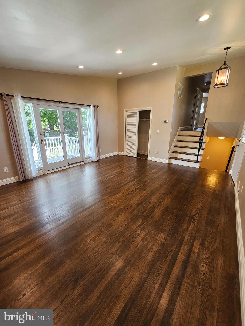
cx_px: 122
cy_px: 163
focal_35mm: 13
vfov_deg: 106.2
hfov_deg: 89.9
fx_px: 123
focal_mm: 2.2
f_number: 2.2
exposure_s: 1/60
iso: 125
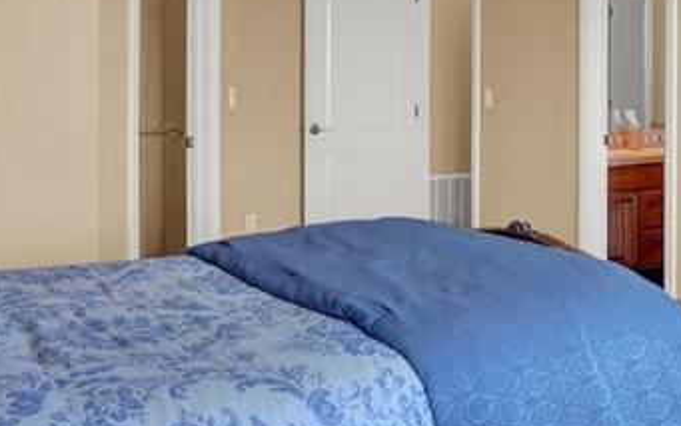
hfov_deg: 35.6
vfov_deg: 24.4
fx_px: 965
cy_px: 78
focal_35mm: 52
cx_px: 661
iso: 400
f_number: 8
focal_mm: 17
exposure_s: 1/5
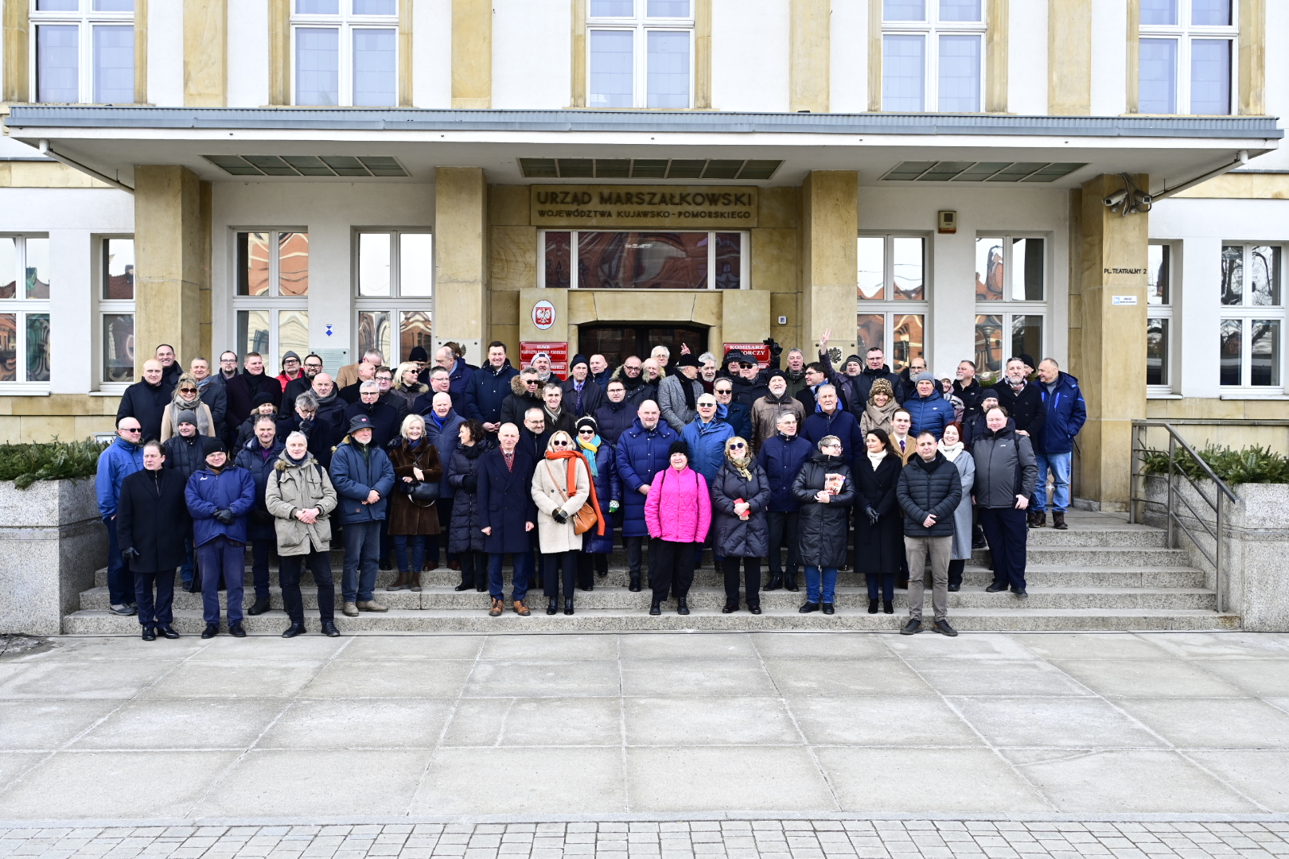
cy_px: 430
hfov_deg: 54.4
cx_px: 644
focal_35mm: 35
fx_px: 1253
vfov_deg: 37.9
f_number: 4
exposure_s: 1/320
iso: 320
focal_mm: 35
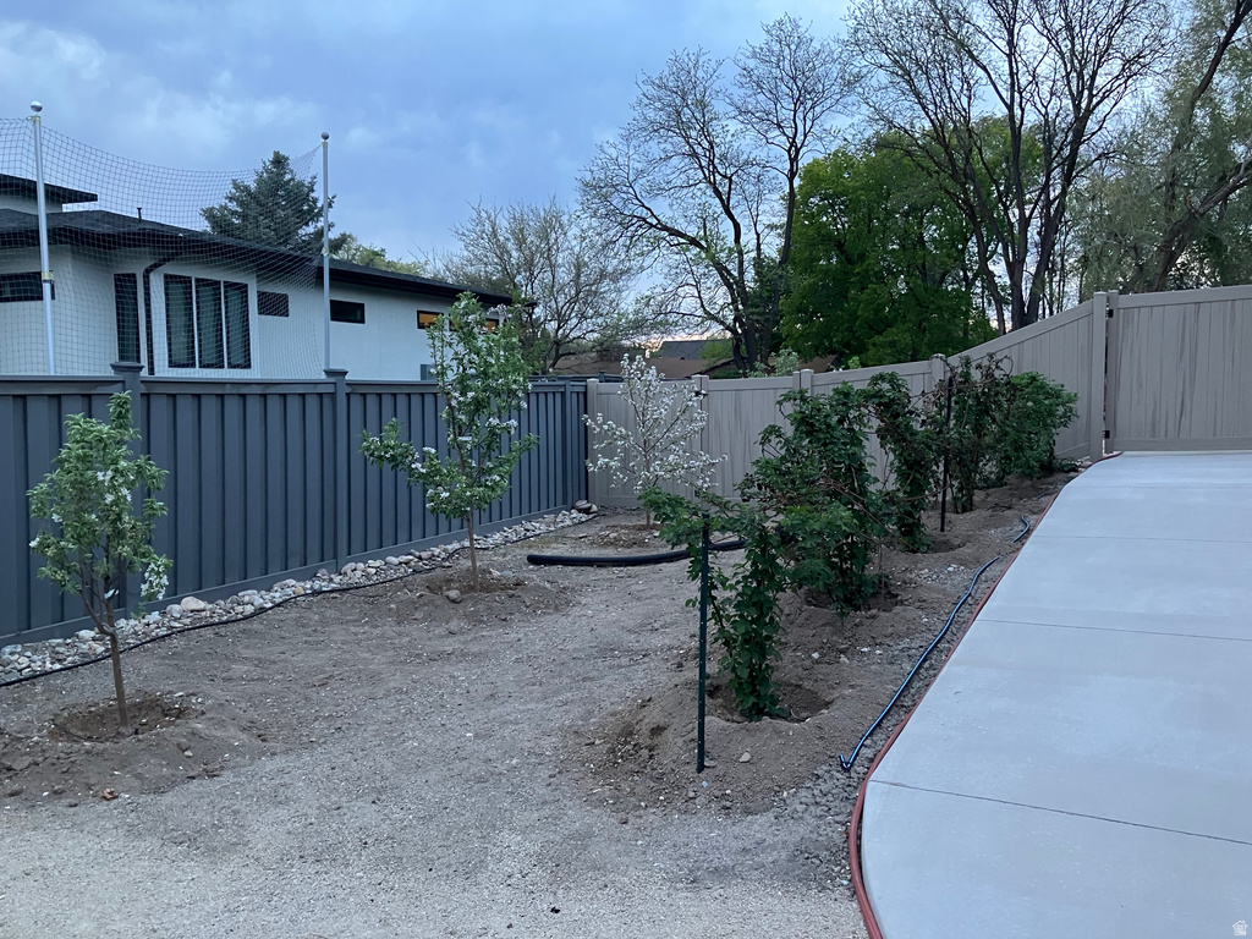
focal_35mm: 28
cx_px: 626
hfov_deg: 63.4
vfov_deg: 49.7
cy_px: 470
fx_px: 1013
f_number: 1.8
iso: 160
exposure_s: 1/60
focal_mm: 3.99
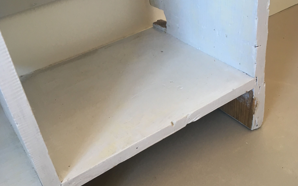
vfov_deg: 30.5
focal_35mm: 42
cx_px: 152
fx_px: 341
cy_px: 75
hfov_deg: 47.2
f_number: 2.2
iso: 80
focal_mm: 4.15
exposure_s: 1/33
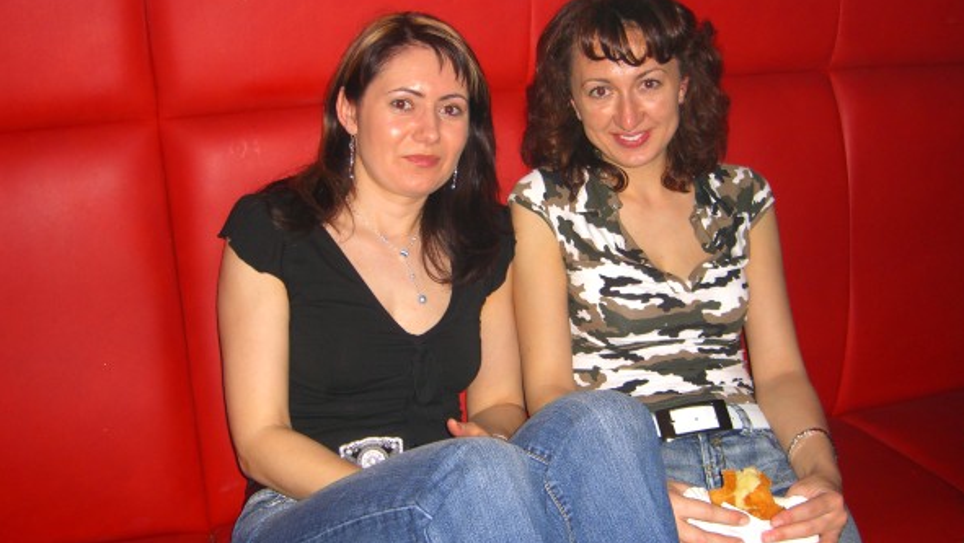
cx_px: 486
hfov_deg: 48.3
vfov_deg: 28.4
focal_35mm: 42
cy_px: 284
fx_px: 1074
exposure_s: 1/60
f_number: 2.8
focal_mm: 7.9
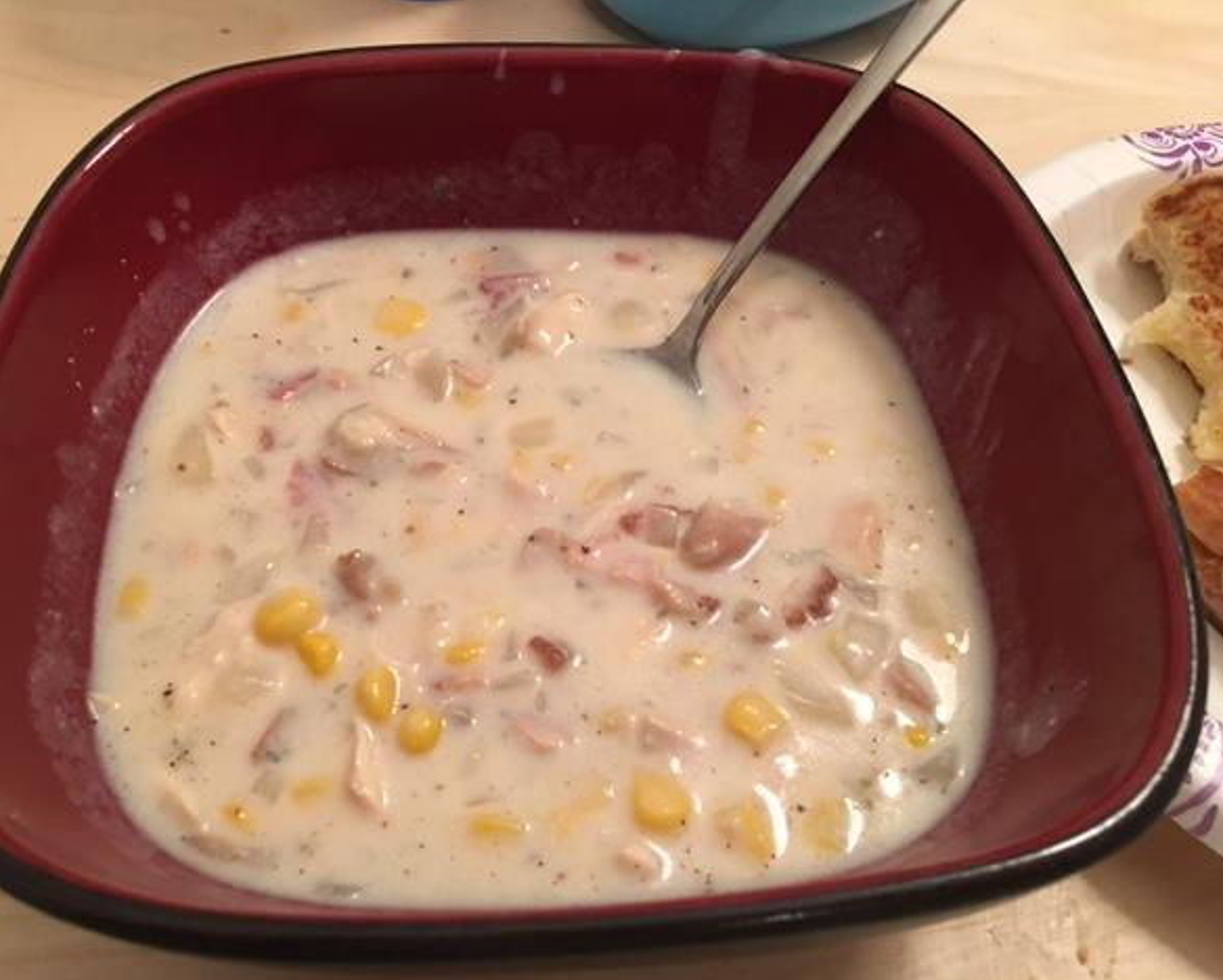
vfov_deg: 47.2
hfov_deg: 57.1
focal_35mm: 31
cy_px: 496
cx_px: 568
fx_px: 1123
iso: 200
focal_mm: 4.15
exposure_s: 1/24
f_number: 2.2
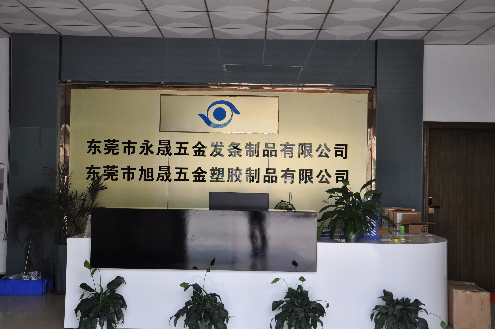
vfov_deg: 34.1
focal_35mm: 39
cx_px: 248
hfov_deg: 49.6
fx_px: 536
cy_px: 164
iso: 400
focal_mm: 26
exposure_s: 1/125
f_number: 5.6
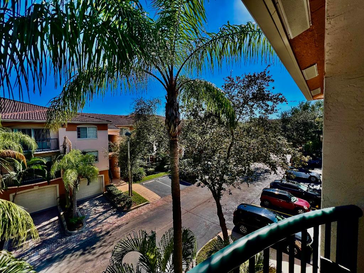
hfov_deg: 106.2
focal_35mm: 13
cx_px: 182
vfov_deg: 89.9
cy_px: 136
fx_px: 137
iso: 32
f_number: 1.8
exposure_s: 1/840
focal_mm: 1.57
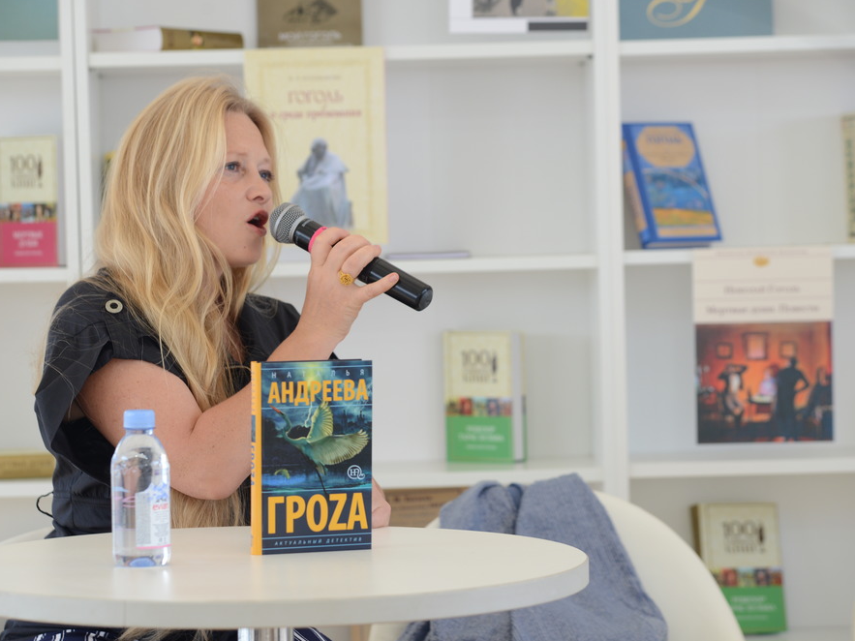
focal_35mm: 122
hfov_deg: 16.2
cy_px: 320
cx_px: 426
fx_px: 3013
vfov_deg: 12.1
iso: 500
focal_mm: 112
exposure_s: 1/160
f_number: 4.5
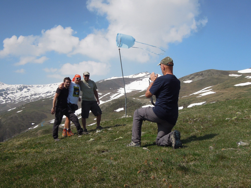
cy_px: 94
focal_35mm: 40
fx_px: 290
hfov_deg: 46.8
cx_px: 126
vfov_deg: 36.0
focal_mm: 7.2
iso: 160
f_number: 5.2
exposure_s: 1/1250
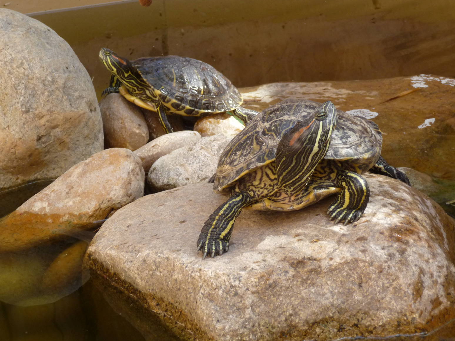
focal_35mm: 92
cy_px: 167
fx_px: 1209
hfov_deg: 21.3
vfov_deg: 16.1
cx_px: 221
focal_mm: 15.2
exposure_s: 1/100
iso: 200
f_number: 4.7
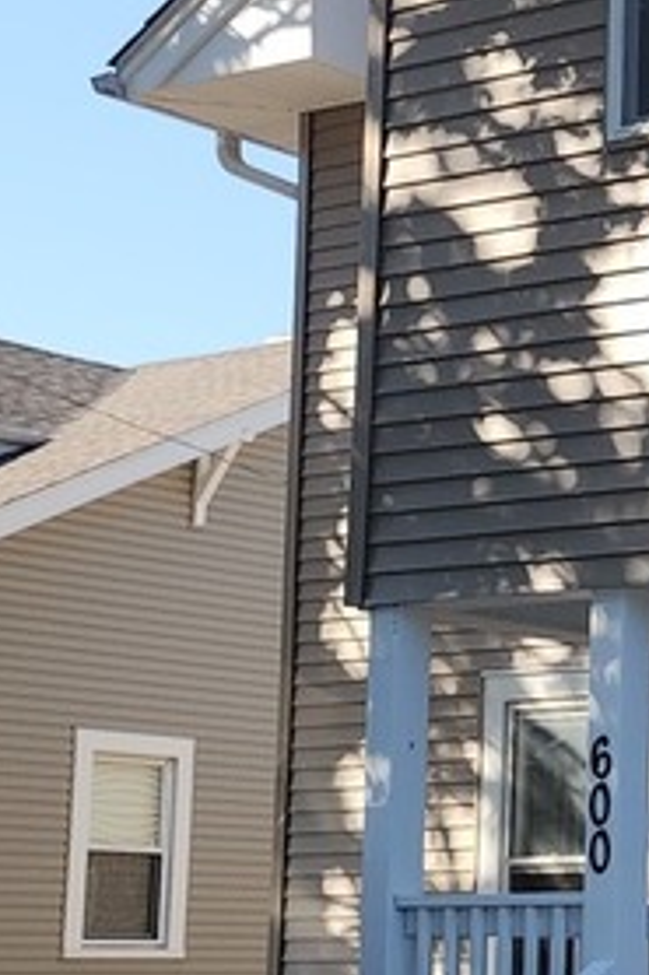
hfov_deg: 12.7
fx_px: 2518
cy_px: 744
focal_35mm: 93
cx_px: 1337
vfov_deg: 21.7
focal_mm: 6.4
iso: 12
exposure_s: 1/391
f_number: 1.8
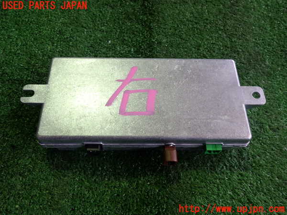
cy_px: 108
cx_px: 144
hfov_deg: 60.0
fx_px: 249
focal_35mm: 30
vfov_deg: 46.8
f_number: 2.3
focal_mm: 5.4
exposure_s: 1/60
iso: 200
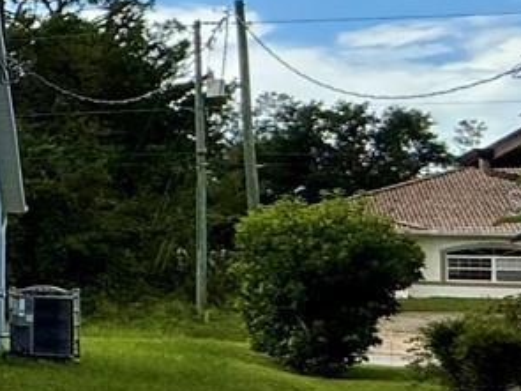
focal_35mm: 76
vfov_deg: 19.4
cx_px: -740
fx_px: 1143
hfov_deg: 14.9
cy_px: 202
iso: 50
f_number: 2.2
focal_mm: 2.22
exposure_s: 1/1613
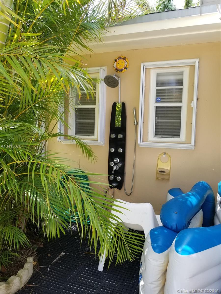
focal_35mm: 26
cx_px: 110
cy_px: 147
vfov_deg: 67.3
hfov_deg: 53.1
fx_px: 221
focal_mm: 4.25
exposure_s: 1/220
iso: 50
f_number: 1.7
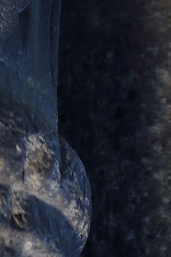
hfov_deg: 3.9
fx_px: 2465
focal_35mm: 346
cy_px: -260
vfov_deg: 5.8
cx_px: -186
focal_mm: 70
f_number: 6.3
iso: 1600
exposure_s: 1/80
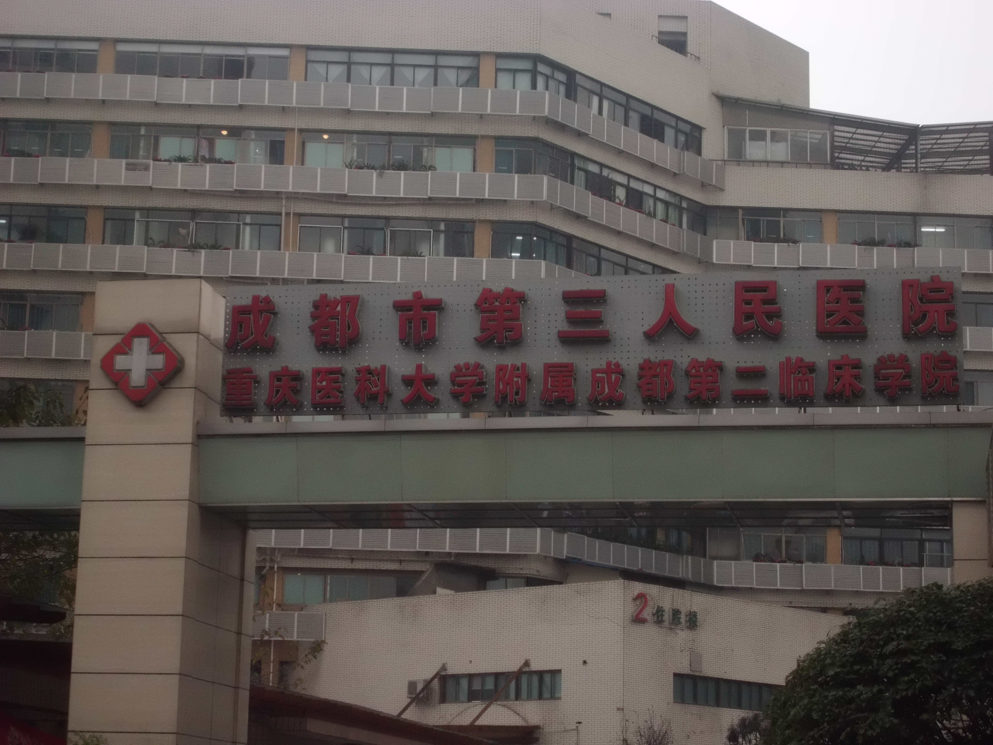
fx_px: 2151
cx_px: 496
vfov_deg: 19.6
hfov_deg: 26.0
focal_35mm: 75
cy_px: 372
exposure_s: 1/60
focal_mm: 13.5
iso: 400
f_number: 5.8
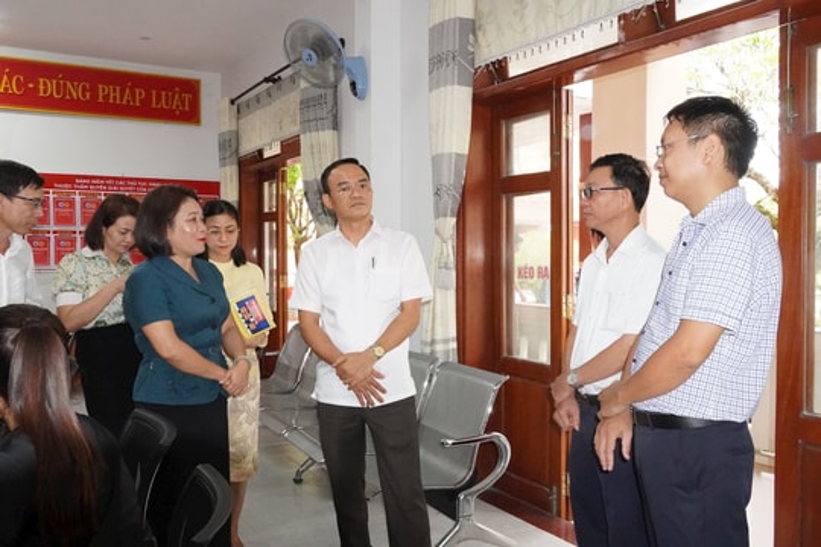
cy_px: 274
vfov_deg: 47.9
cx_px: 410
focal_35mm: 27
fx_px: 616
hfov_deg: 67.4
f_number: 9
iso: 6400
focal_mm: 18
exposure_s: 1/160
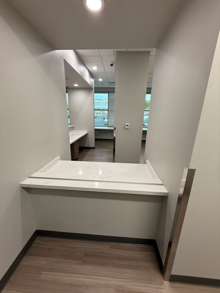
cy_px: 146
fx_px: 119
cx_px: 110
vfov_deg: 102.1
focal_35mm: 14
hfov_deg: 85.7
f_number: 2.2
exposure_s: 1/120
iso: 125
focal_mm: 2.22
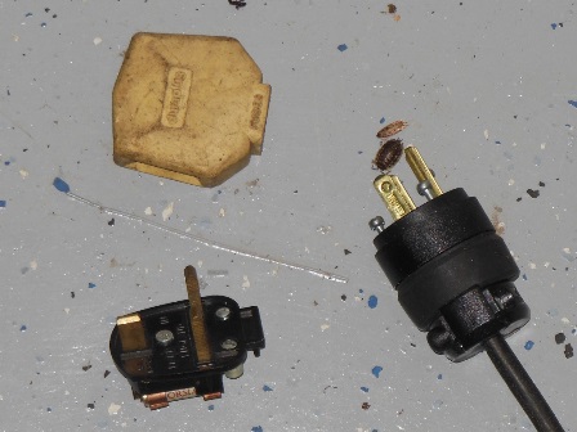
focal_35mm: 146
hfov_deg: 13.5
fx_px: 2434
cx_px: 288
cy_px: 216
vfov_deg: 10.2
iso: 200
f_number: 5.2
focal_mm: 26.1
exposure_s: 1/60
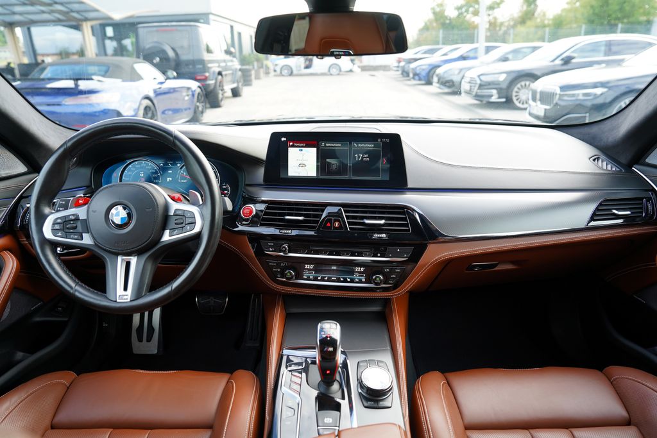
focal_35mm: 24
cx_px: 328
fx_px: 438
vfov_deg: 53.1
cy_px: 219
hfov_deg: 73.7
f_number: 4
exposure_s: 1/60
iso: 200
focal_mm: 24
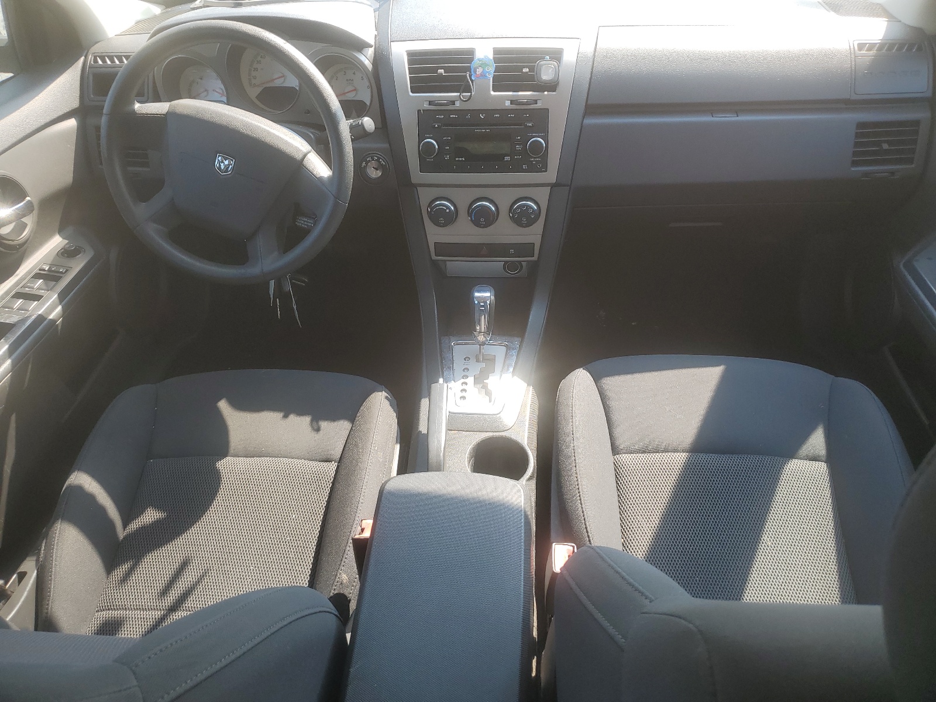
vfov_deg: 53.1
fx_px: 703
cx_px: 468
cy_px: 351
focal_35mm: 26
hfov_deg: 67.3
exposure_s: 1/370
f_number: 1.5
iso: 50
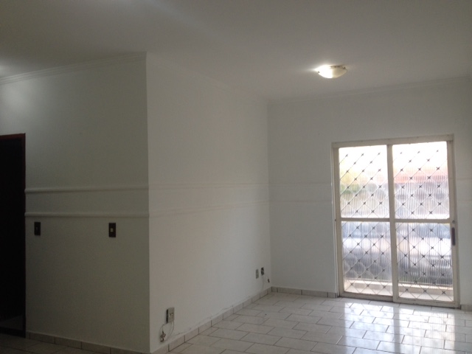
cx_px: 236
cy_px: 177
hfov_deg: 52.6
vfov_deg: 40.7
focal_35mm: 35
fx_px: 477
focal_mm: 4.28
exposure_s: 1/60
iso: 64
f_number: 2.4
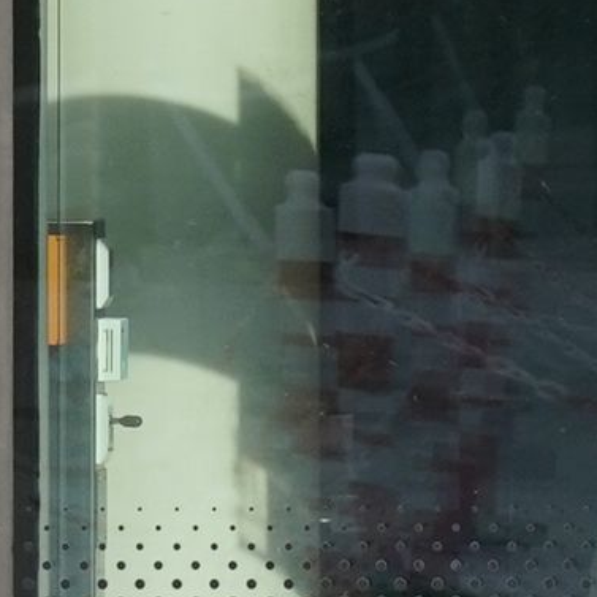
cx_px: 1070
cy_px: -508
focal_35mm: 667
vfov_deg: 2.6
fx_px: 13015
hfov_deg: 2.6
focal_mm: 74
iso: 400
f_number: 6.3
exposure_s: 1/400
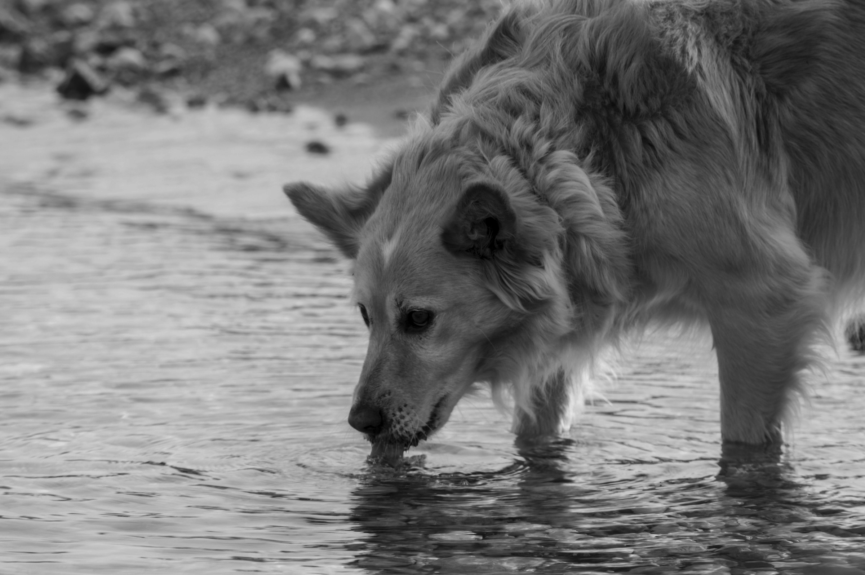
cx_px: 432
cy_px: 288
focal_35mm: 390
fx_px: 9361
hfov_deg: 5.3
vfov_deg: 3.5
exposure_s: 1/125
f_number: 11
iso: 200
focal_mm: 260
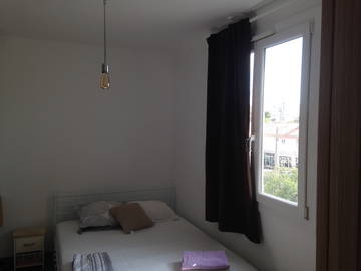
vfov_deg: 42.9
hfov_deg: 55.4
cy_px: 136
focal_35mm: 33
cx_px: 180
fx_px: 344
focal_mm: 4.12
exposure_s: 1/148
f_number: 2.4
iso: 50
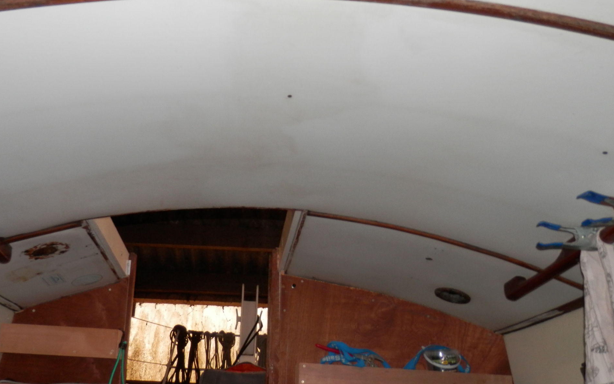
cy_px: 200
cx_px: 236
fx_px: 586
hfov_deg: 54.8
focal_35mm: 35
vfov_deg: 36.3
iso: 100
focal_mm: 4.5
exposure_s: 1/30
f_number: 3
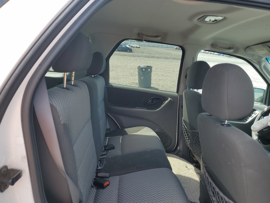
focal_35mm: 26
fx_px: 203
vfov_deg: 53.1
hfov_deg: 67.3
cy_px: 102
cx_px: 135
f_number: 1.5
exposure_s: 1/588
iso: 50
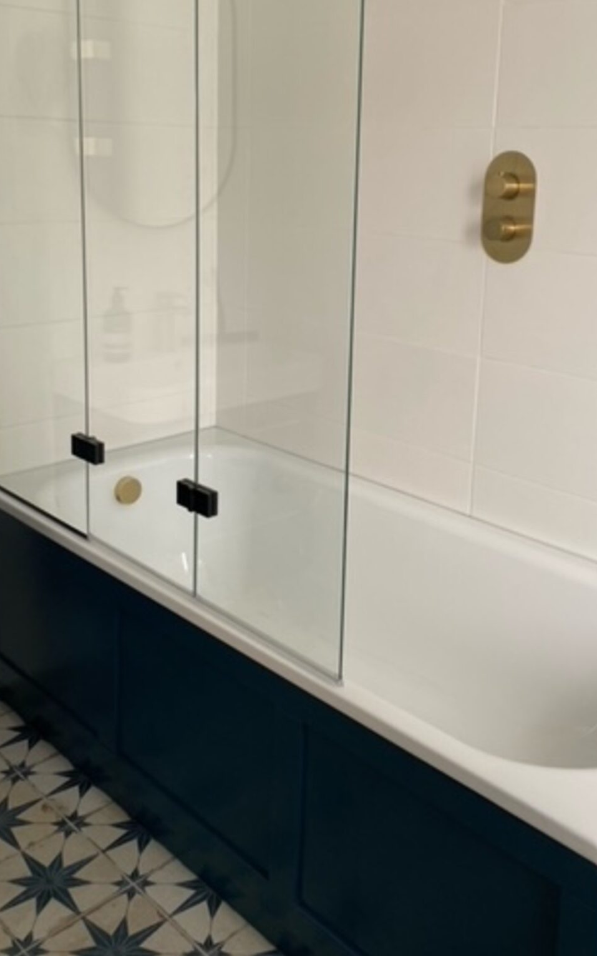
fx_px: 937
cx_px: 331
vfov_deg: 53.2
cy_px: 334
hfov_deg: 35.3
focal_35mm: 36
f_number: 1.8
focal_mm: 4.25
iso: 80
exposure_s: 1/121
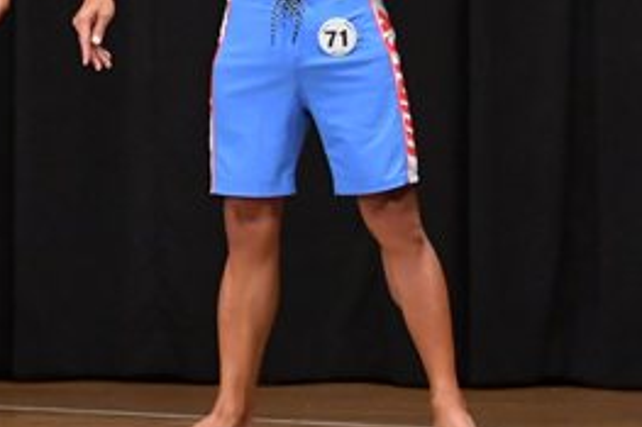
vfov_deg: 2.5
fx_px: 9624
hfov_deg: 3.8
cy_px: 81
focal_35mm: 540
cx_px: -52
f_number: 5.6
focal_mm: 122
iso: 6400
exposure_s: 1/400
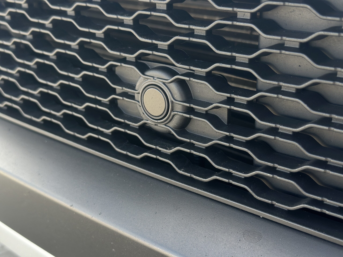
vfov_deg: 30.3
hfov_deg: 39.7
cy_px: 128
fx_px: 476
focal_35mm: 48
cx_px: 172
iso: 80
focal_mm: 6.86
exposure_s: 1/358
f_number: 1.78
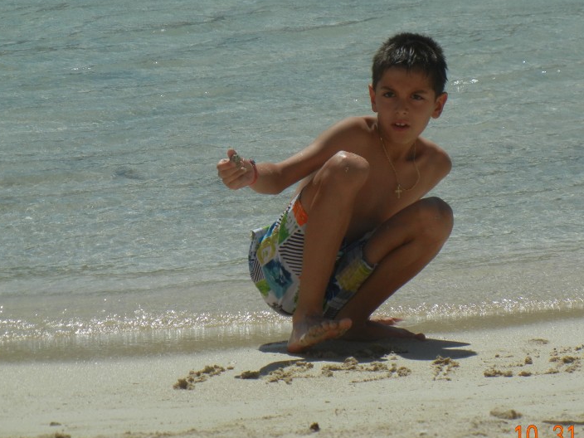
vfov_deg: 5.9
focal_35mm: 253
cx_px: 349
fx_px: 4268
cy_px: 183
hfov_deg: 7.8
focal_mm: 31.4
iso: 160
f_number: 9.2
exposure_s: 1/672
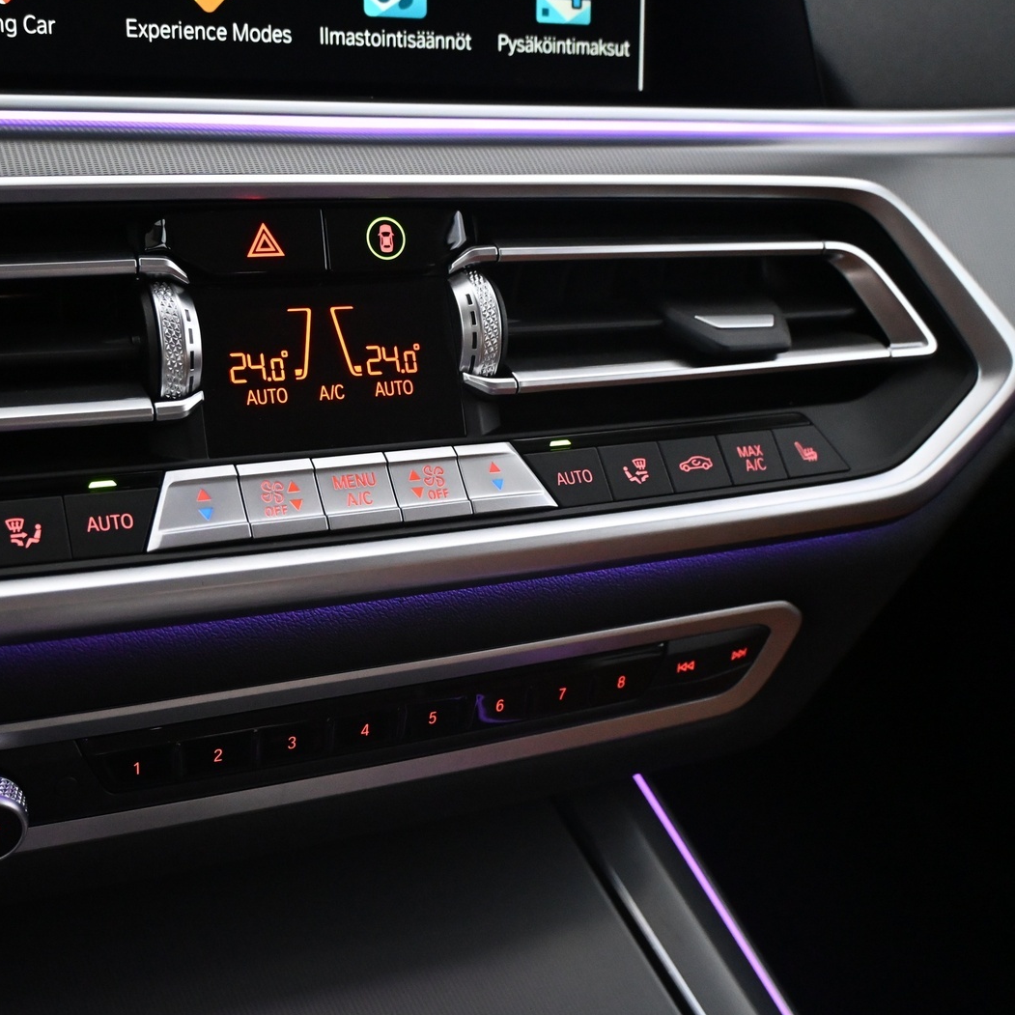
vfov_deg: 43.5
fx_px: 1271
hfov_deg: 42.5
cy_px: 509
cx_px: 283
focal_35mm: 38
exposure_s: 1/60
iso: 3600
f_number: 3.8
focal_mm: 19.5
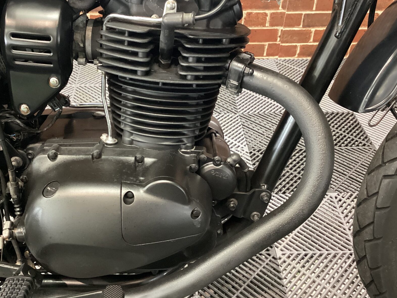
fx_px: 436
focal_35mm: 38
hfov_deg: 48.8
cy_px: 144
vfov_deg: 37.7
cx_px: 170
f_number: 2.4
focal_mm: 3.3
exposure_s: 1/30
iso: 320
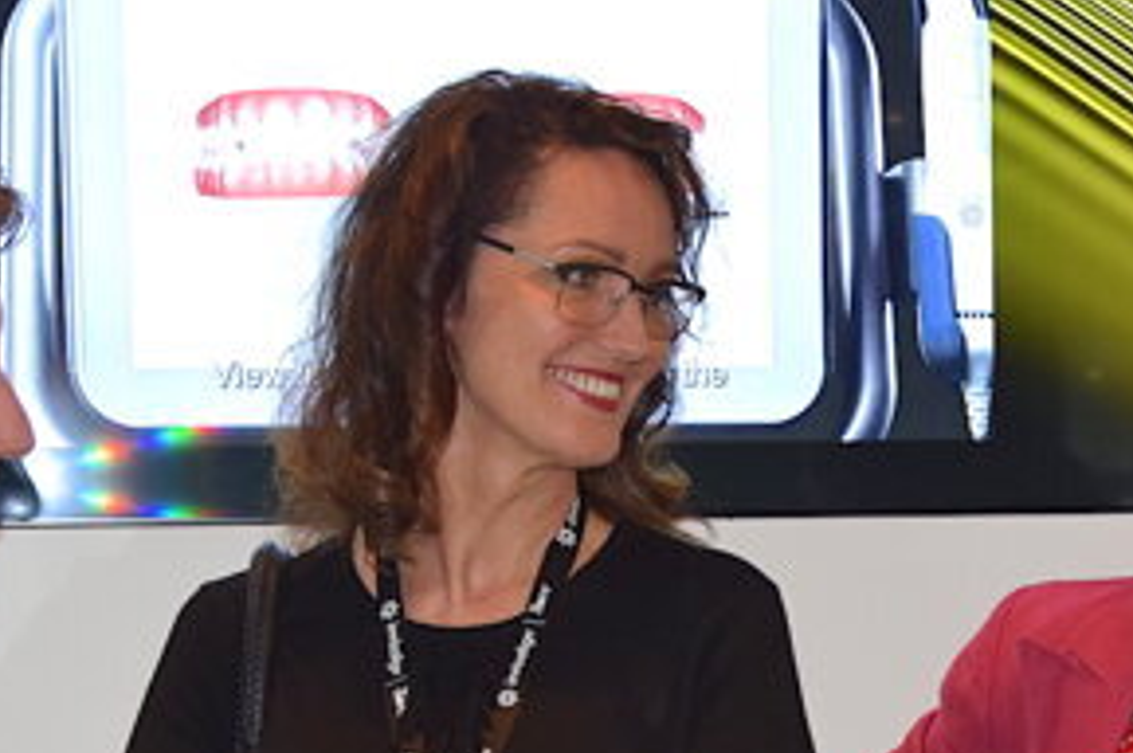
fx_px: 3678
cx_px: 894
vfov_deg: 11.5
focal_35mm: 117
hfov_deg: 17.4
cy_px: 814
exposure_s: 1/80
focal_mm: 26
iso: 800
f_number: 4.5
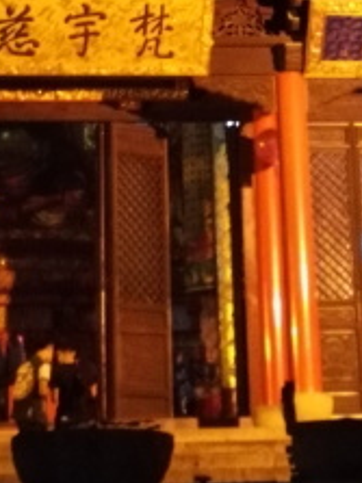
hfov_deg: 11.1
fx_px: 1856
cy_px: -37
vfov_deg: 14.5
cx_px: 182
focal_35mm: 133
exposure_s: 1/16.7
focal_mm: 3.8
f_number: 2
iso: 400
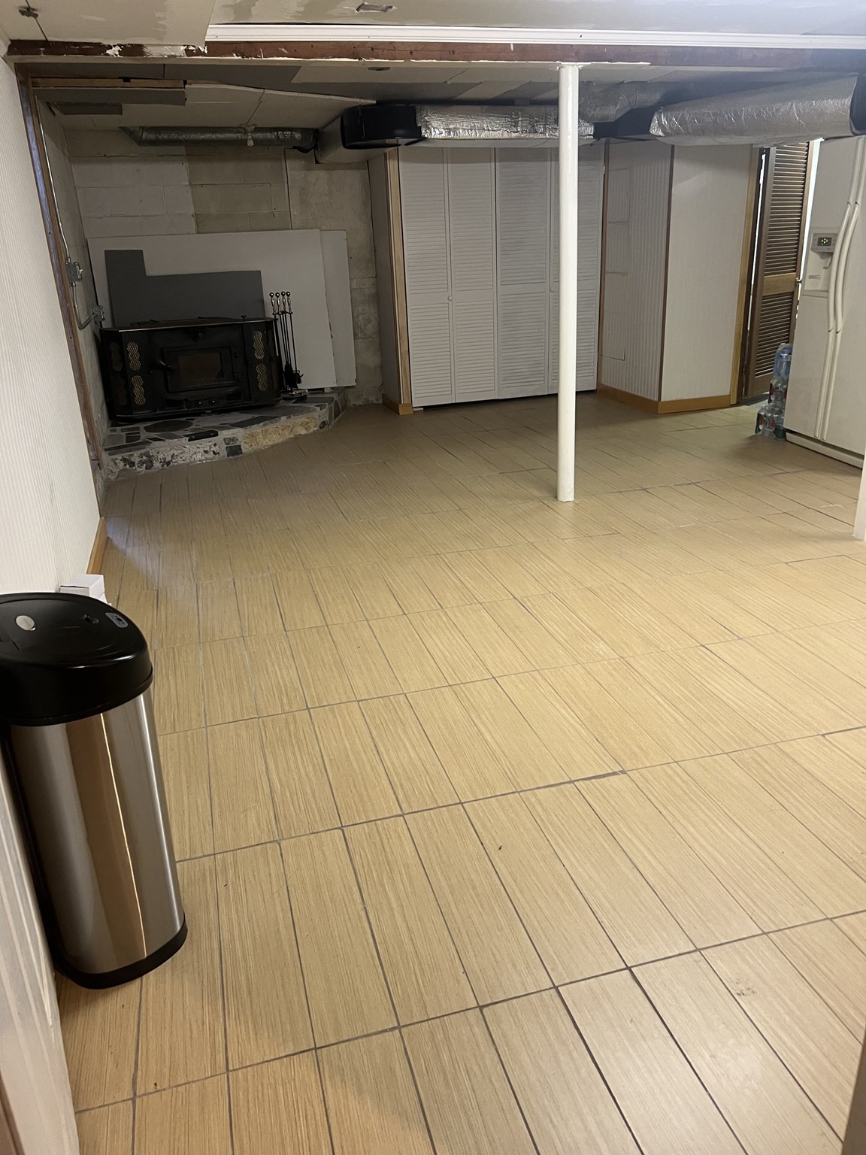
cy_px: 578
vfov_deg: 67.3
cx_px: 433
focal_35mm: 26
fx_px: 867
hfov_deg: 53.1
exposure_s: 1/60
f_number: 1.5
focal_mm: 5.7
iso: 200
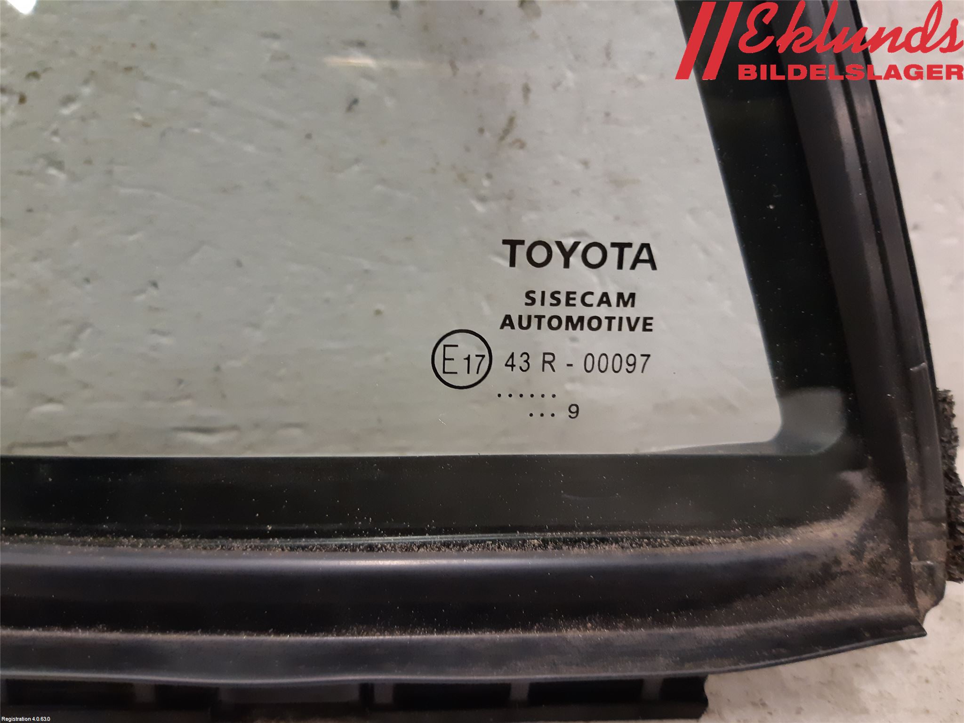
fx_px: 724
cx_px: 482
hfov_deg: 67.3
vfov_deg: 53.1
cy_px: 362
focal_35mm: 26
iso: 250
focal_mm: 3.93
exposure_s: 1/50
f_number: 1.7
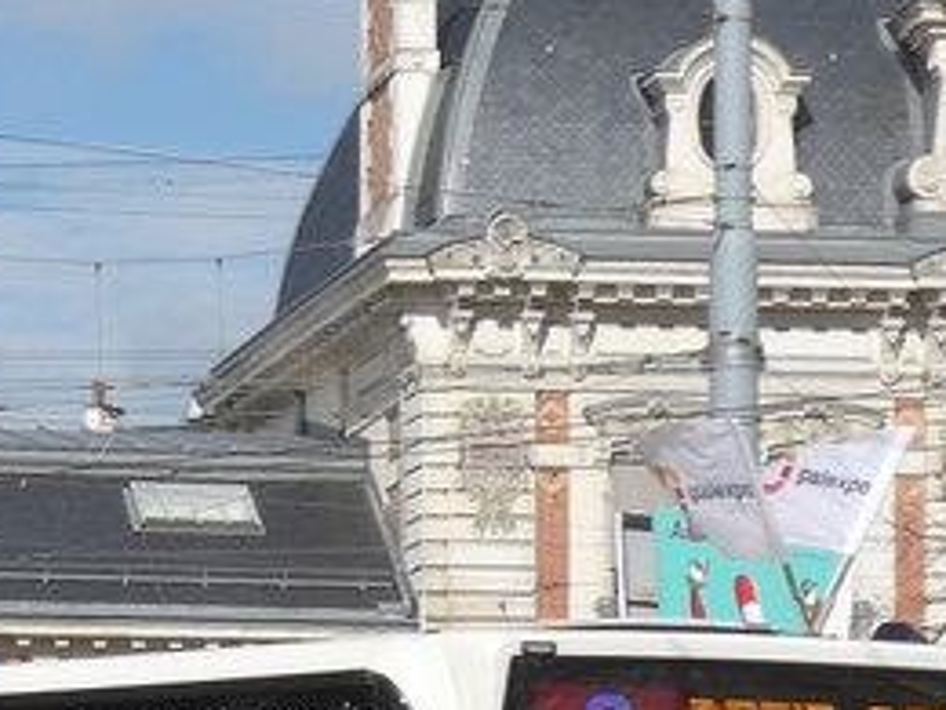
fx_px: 6559
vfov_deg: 6.2
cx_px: -317
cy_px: 732
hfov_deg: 8.1
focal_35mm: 240
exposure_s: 1/1600
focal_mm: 10.7
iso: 80
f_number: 3.3
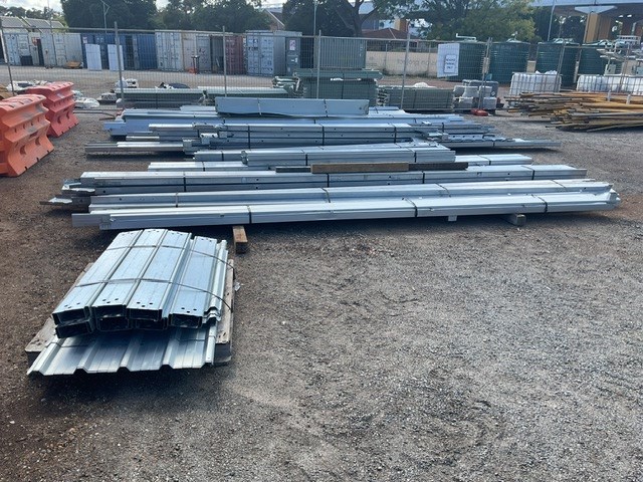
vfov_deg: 48.2
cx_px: 322
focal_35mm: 29
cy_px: 241
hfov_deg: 61.7
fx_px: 539
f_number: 1.8
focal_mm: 3
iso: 16
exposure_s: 1/804
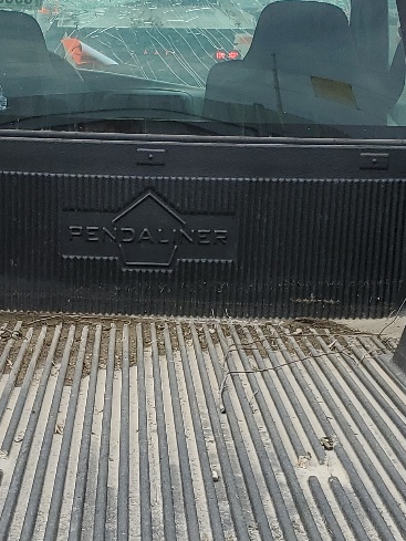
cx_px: 144
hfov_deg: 17.3
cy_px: 430
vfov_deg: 22.7
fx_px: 1329
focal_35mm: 85
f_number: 1.5
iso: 50
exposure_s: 1/1667
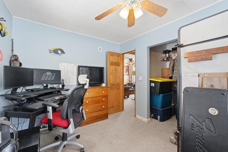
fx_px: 95
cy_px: 76
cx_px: 114
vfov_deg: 77.3
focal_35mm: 15
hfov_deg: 100.4
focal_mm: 10
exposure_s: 1/25
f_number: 10
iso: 250
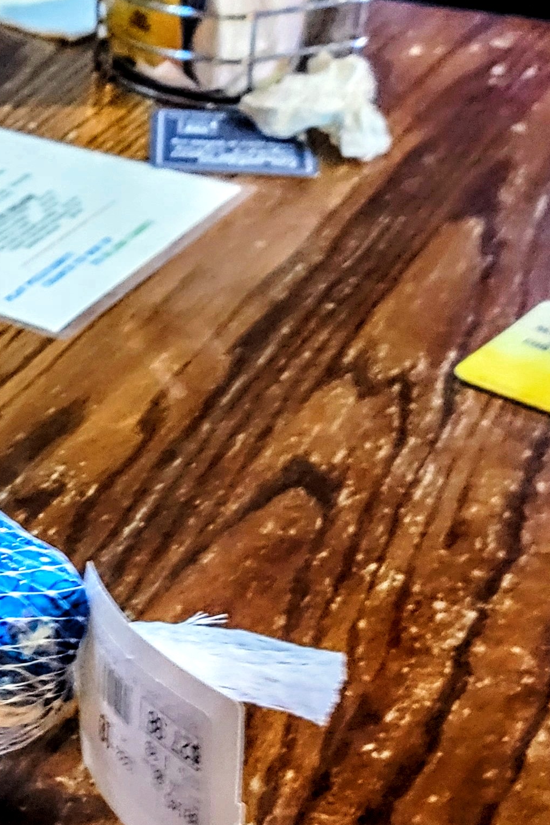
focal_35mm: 65
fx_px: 1489
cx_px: -334
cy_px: 449
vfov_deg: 30.9
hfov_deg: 18.0
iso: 800
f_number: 1.8
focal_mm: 6.7
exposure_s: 1/24
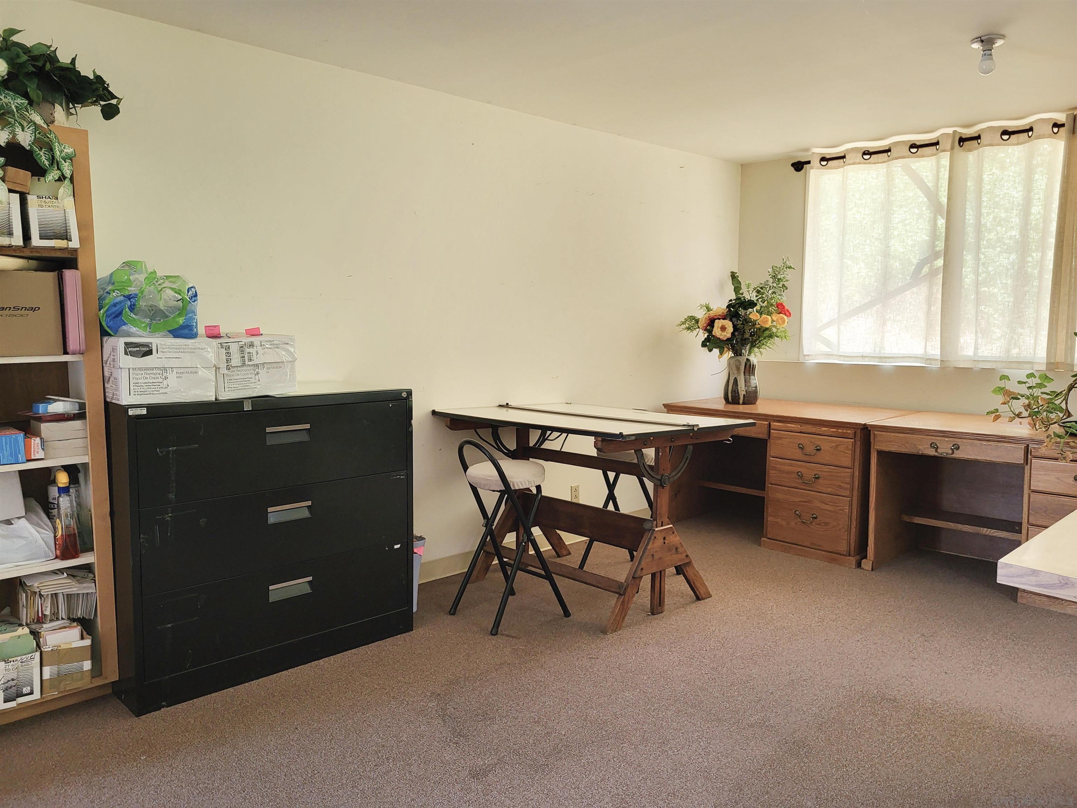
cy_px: 404
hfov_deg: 67.3
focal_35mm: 26
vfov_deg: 53.1
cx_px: 538
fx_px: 809
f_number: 1.8
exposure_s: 1/60.2
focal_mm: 5.4
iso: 160
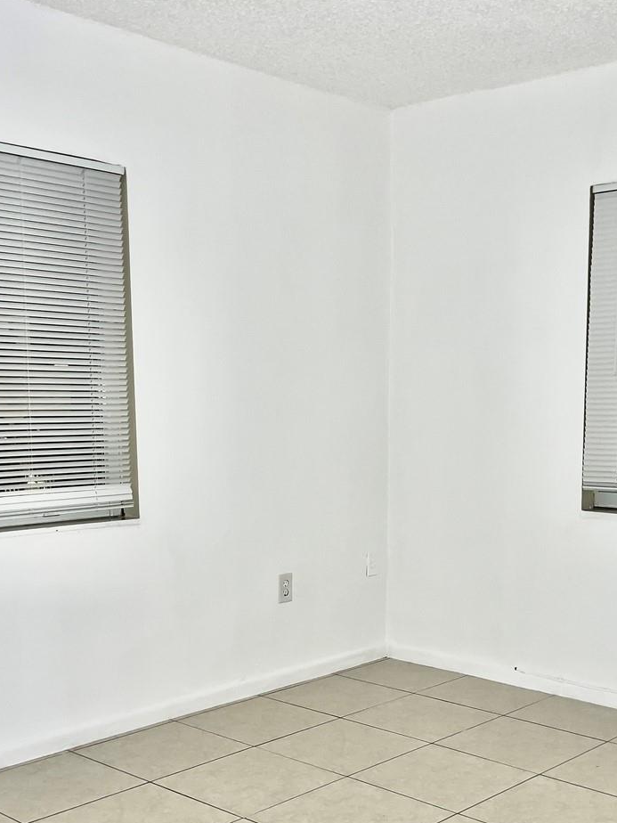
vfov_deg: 41.7
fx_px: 1069
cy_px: 530
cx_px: 361
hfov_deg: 32.1
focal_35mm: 45
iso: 40
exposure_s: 1/4
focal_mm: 5.7
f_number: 1.5
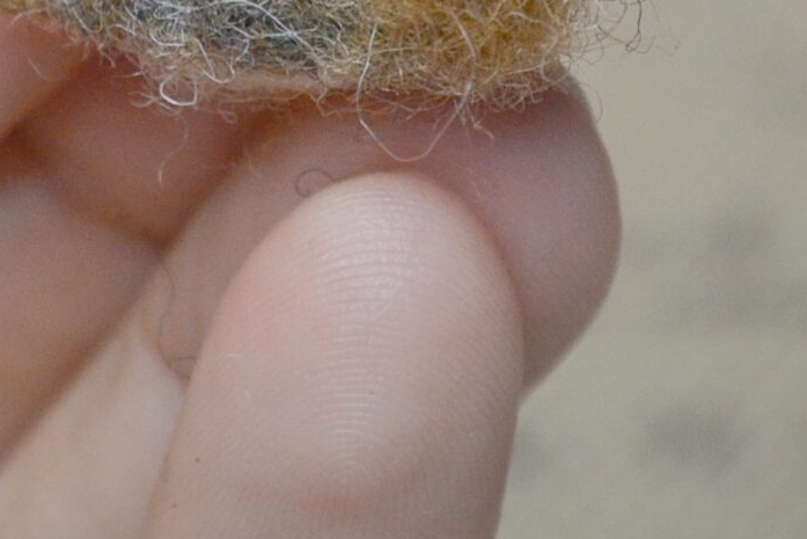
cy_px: -428
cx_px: 316
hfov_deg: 6.8
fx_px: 6790
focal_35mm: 303
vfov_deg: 4.5
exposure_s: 1/200
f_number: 6.3
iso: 800
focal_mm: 55
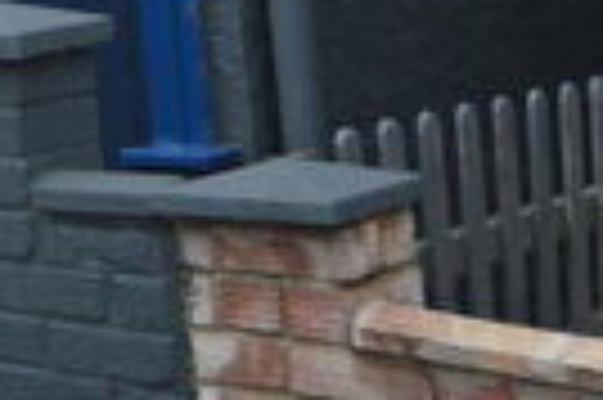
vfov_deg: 10.0
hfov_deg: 16.1
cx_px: -270
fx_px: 1968
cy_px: -602
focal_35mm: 118
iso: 320
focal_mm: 15
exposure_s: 1/125
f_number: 5.6
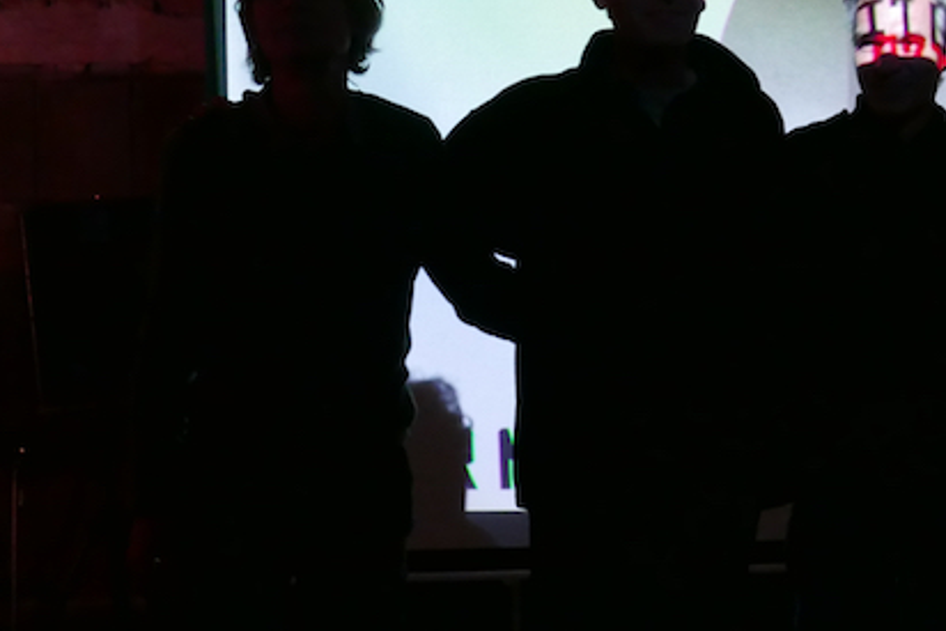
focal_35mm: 101
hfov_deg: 19.7
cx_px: 895
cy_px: 357
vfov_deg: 13.6
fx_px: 2655
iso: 3200
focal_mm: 23.6
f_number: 2.8
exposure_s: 1/25
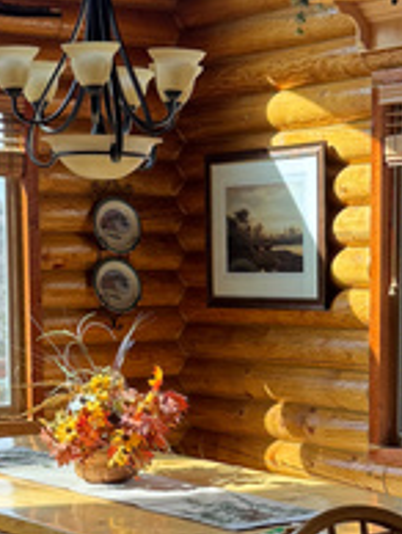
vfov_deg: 20.4
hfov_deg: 15.6
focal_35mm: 95
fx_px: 1468
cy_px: 432
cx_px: 201
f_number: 1.78
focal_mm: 6.76
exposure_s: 1/271
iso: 64
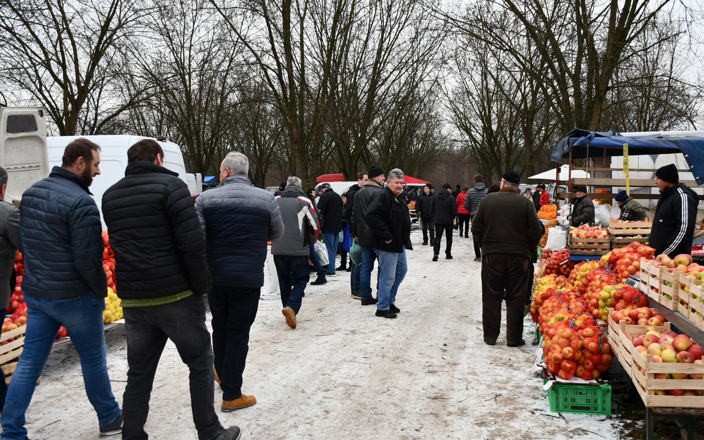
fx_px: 672
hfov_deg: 55.3
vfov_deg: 36.3
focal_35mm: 35
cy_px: 212
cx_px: 351
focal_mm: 23
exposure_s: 1/250
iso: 400
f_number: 5.6
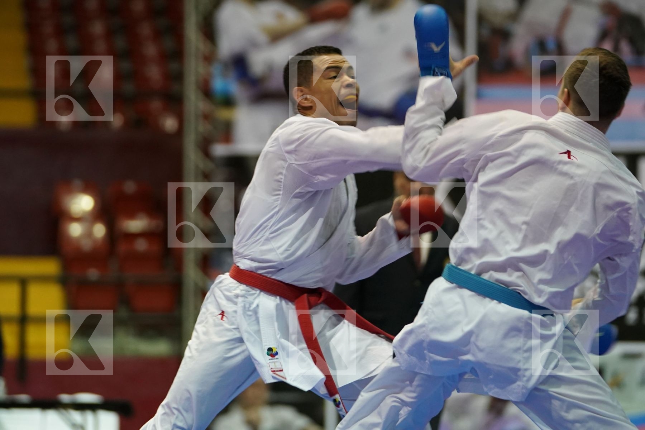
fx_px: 3941
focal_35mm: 220
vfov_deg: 6.2
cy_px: 215
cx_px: 322
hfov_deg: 9.4
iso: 2500
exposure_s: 1/250
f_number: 2.8
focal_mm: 147
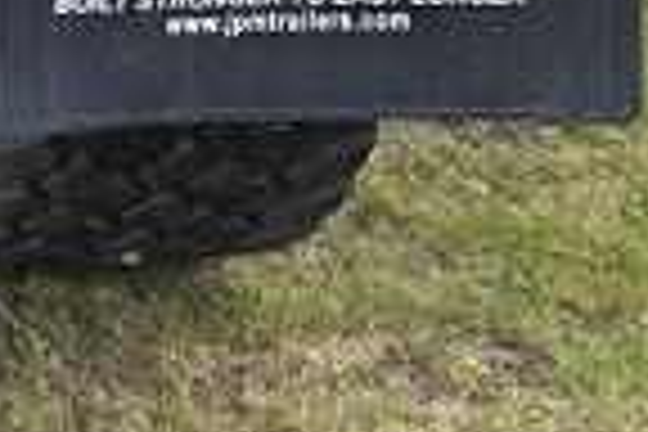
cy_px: -738
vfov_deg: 8.6
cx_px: -958
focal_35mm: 139
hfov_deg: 11.7
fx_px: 2502
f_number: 1.78
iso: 80
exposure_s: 1/327
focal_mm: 6.86
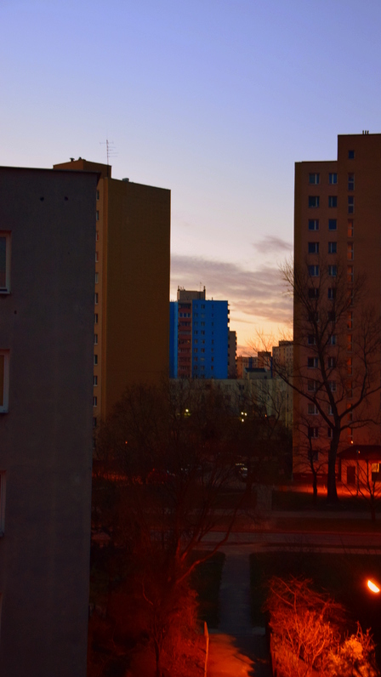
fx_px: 1077
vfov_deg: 34.9
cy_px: 339
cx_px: 220
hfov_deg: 20.0
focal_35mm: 60
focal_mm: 38
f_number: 4.5
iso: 1600
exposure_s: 1/13
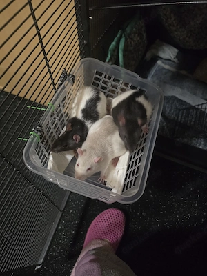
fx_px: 183
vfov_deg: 73.9
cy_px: 138
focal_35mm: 23
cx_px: 104
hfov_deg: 58.9
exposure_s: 1/33.4
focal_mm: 6.3
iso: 1250
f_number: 1.7
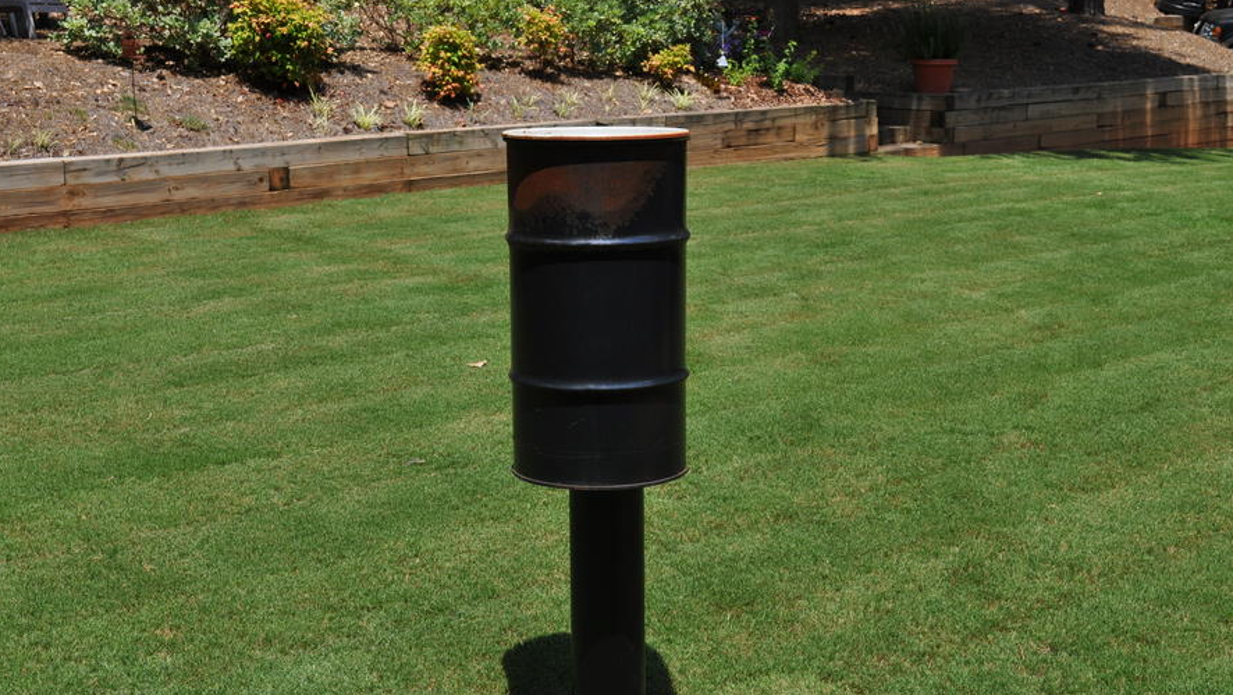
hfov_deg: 40.6
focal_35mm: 51
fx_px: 1668
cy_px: 391
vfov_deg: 23.5
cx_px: 614
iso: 200
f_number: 10
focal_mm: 32
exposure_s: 1/400
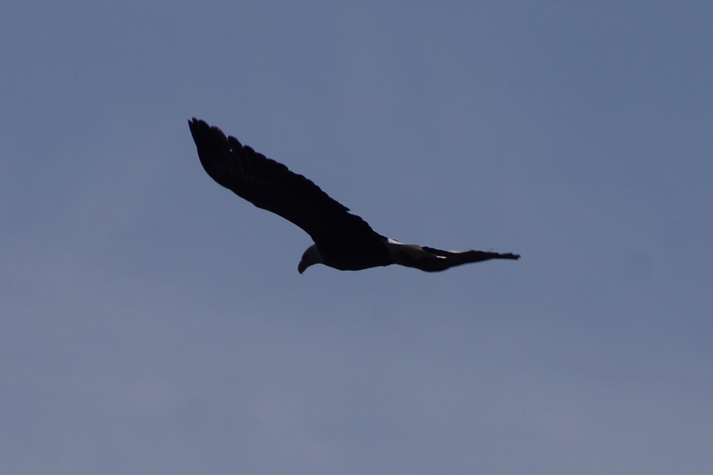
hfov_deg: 5.5
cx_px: 356
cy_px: 238
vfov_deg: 3.7
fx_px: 7424
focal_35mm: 375
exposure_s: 1/500
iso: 100
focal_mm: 250
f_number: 9
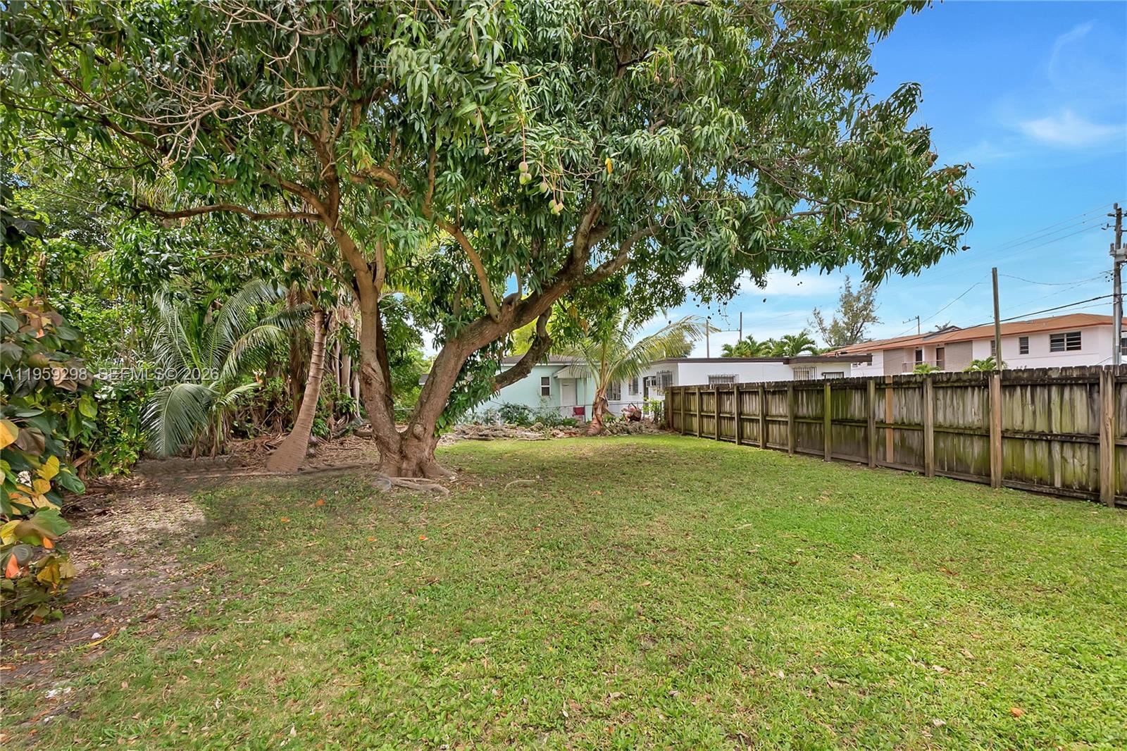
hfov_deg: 100.4
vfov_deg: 77.3
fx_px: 469
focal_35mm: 15
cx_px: 564
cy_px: 376
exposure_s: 1/125
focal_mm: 10
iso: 100
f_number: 8
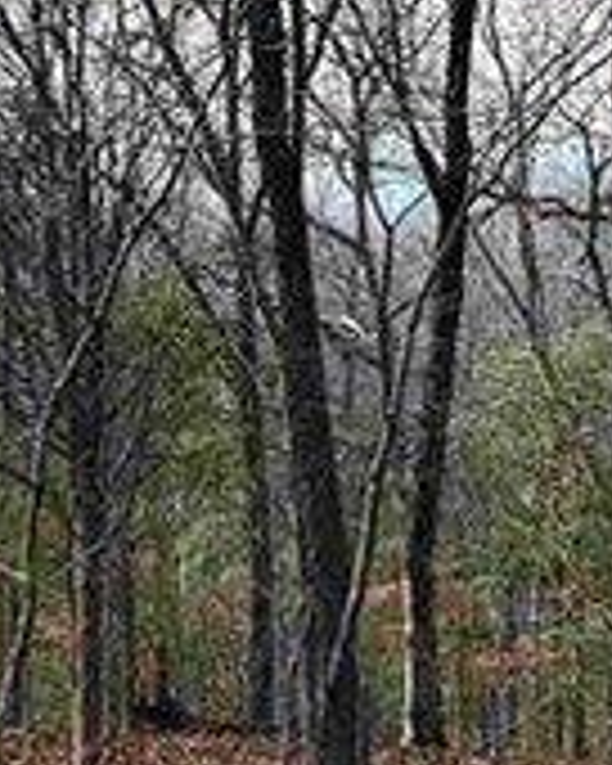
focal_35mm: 87
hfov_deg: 17.7
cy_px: 520
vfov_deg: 21.9
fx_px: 1970
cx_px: 353
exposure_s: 1/1473
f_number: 1.78
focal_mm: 6.86
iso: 80
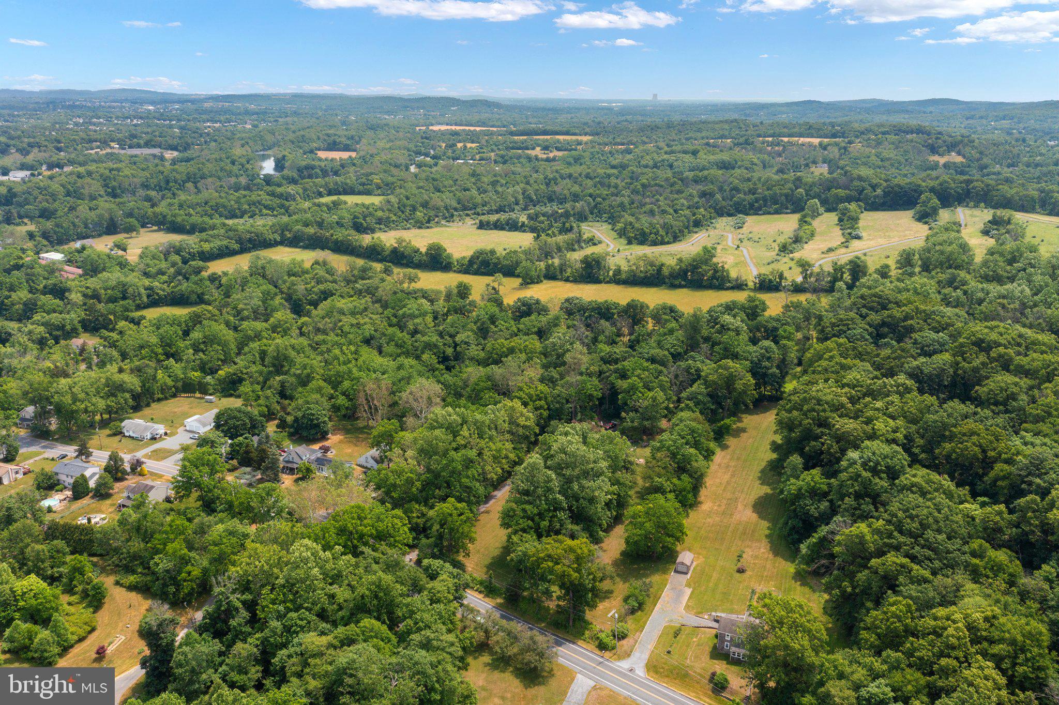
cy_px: 352
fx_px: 823
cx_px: 530
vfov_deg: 46.4
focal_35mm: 28
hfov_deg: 65.5
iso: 100
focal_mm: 10.26
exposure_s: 1/500
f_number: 5.6
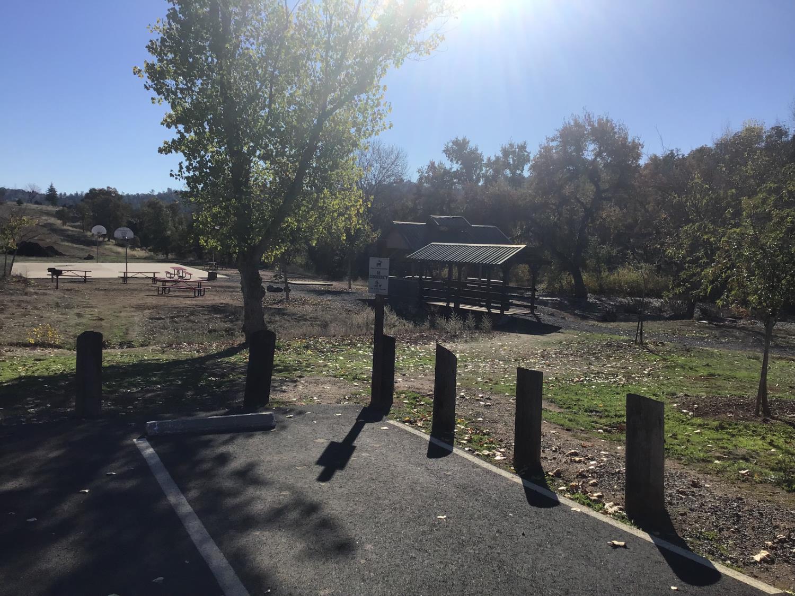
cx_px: 398
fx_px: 712
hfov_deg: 58.4
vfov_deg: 45.4
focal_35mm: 31
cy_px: 298
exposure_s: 1/2331
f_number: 2.4
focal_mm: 3.3
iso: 25
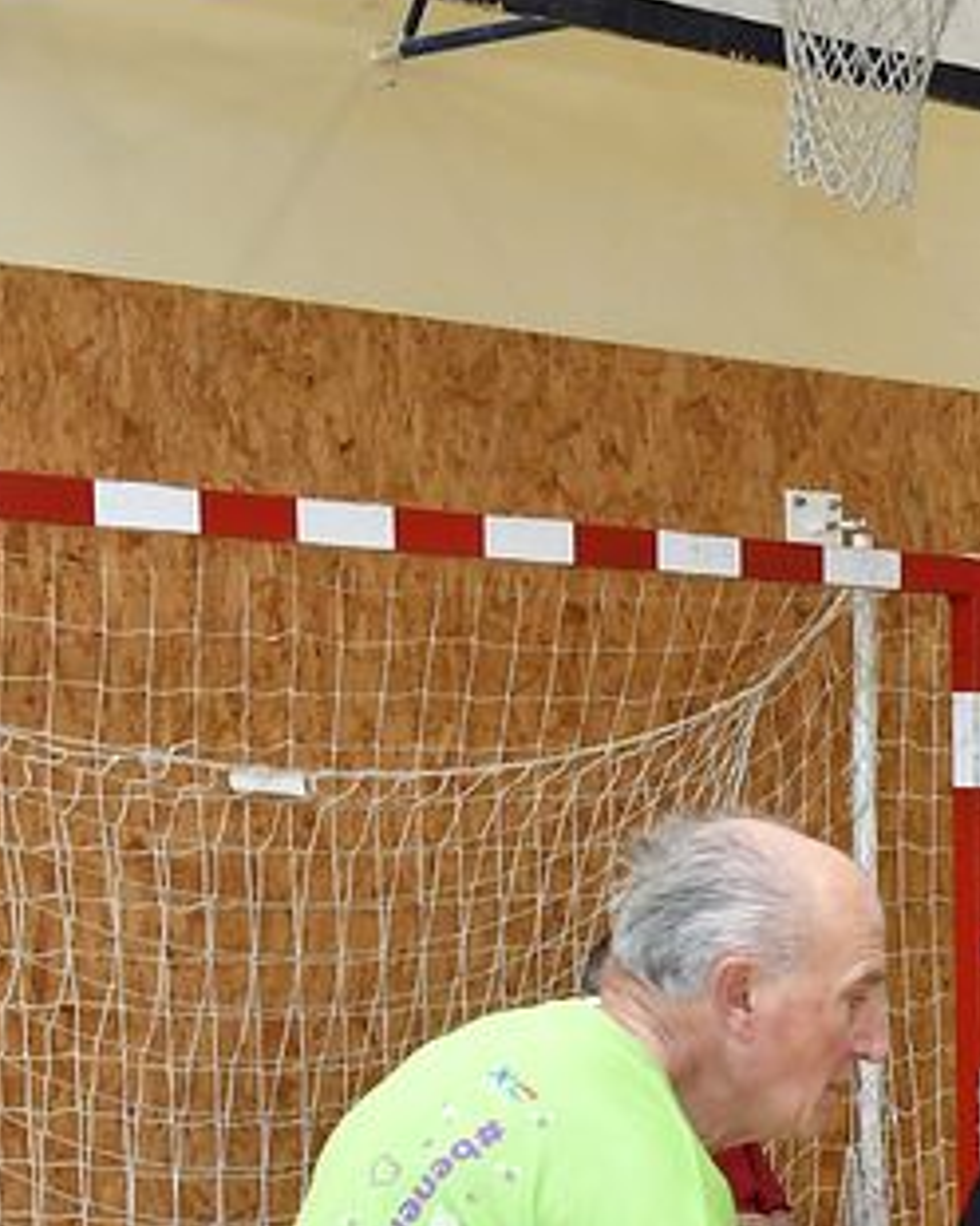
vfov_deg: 16.7
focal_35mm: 109
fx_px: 3952
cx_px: 1612
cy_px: 1546
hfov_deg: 13.1
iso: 1250
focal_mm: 20
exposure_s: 1/250
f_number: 6.3
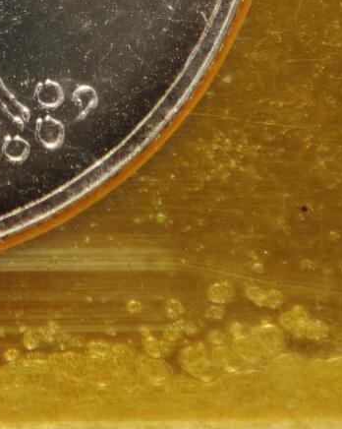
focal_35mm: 242
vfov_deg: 7.6
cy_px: -441
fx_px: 3066
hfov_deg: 6.3
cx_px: -139
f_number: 2
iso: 500
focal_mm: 9
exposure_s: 1/108
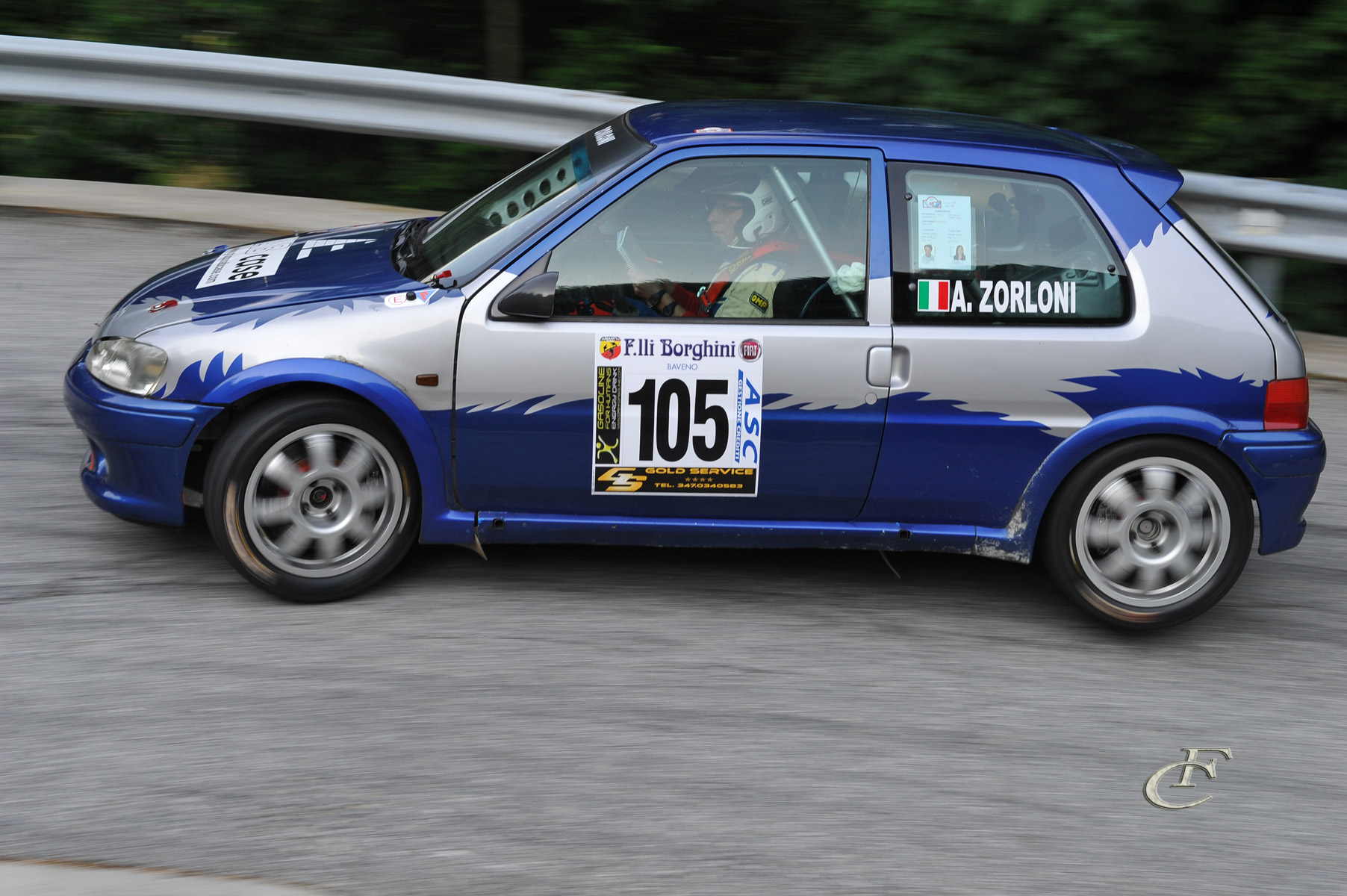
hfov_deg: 34.5
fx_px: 2169
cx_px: 674
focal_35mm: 58
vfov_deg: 23.3
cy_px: 448
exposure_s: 1/100
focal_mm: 58
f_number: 10
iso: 640
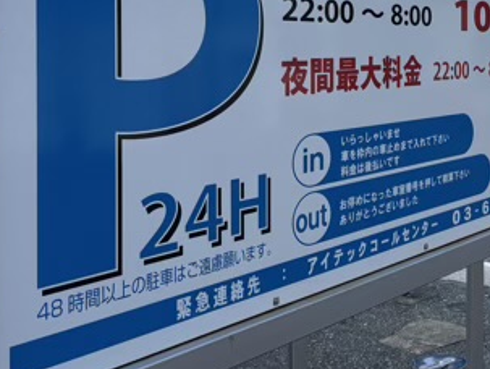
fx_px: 850
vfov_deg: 24.0
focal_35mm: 60
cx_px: 495
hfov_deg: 29.9
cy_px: 61
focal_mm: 5.96
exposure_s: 1/927
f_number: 1.6
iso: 50
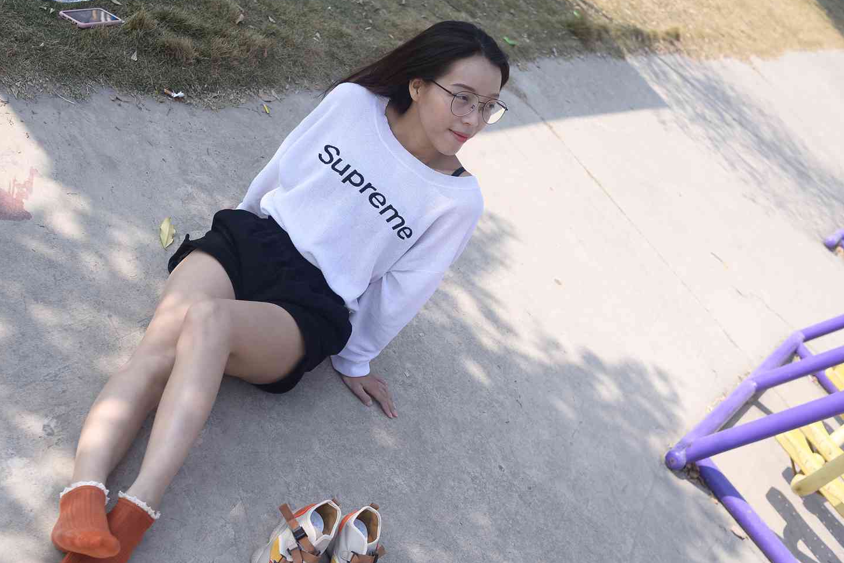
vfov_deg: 28.6
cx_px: 350
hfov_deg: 41.8
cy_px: 323
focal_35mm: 47
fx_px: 1102
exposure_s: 1/800
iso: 160
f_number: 5.6
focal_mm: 35
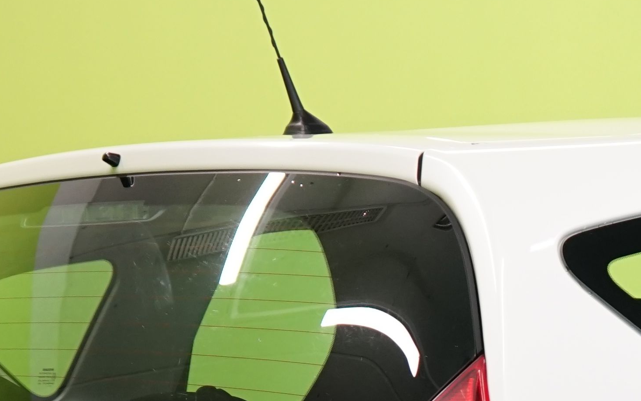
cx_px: 718
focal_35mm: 150
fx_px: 2620
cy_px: 673
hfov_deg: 13.6
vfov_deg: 8.5
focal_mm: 36
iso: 800
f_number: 4.5
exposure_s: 1/30
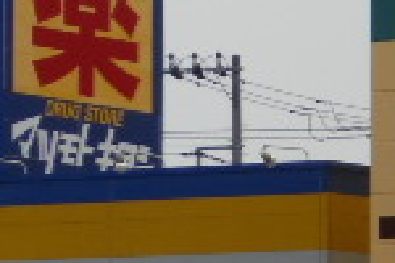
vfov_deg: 2.7
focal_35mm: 503
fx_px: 5519
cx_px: -274
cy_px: 195
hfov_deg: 4.1
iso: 80
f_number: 6
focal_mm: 20.1
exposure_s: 1/250
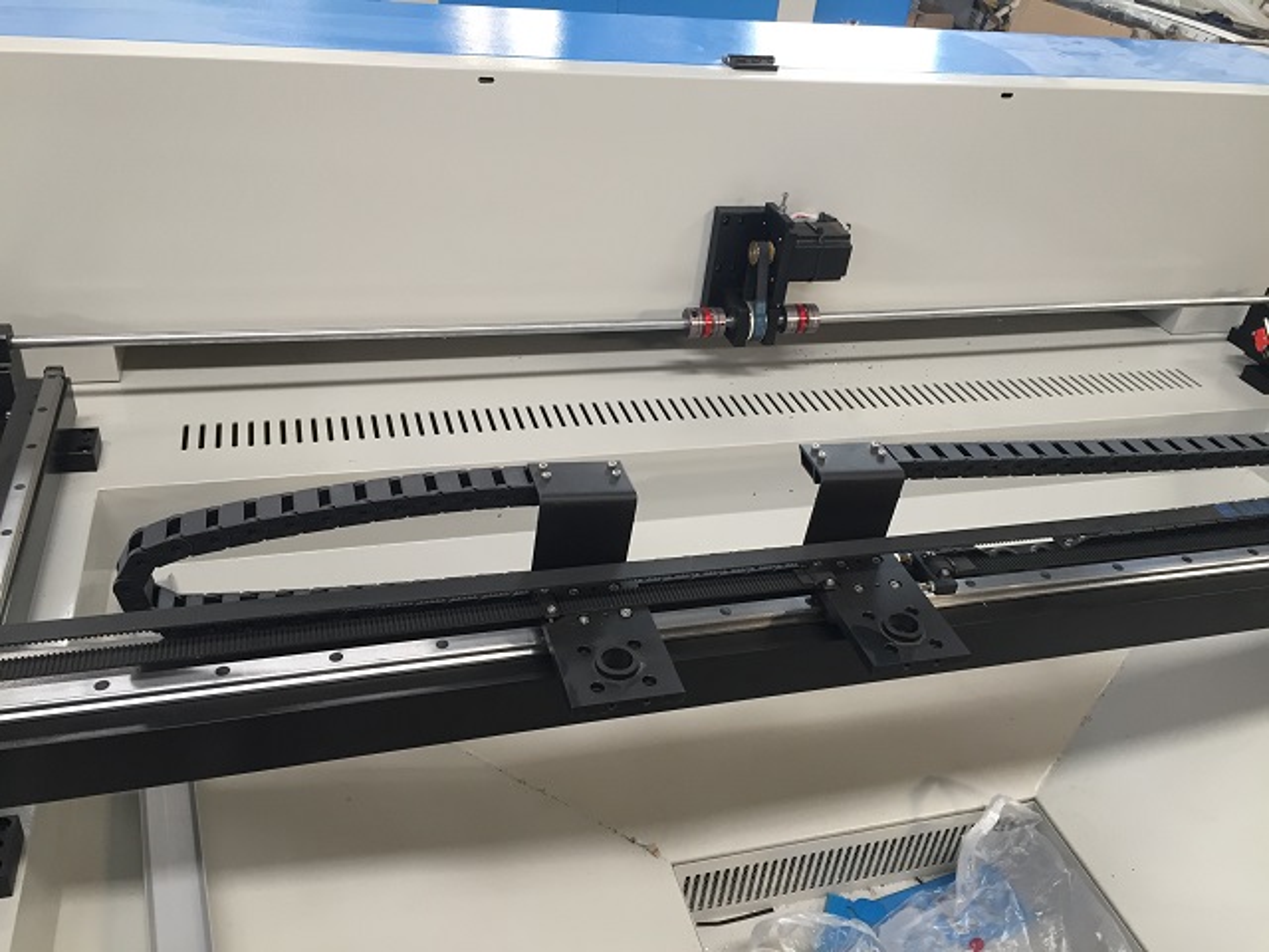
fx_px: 1063
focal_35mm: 29
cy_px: 476
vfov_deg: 48.2
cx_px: 634
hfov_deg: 61.7
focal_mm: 4.15
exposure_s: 1/30
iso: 64
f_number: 2.2
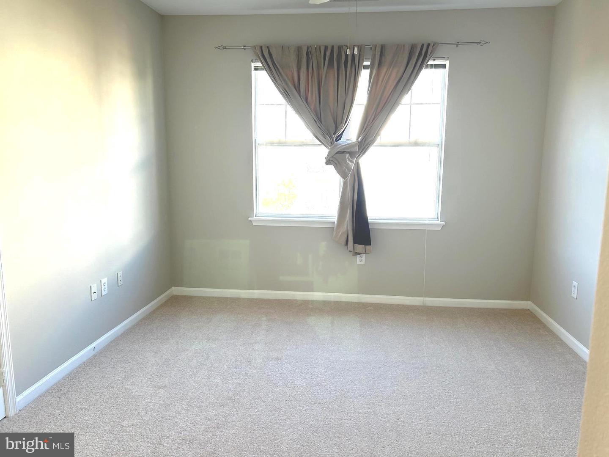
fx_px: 457
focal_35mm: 26
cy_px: 228
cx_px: 304
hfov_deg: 67.3
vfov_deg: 53.1
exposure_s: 1/160
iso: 64
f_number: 1.5
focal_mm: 5.7
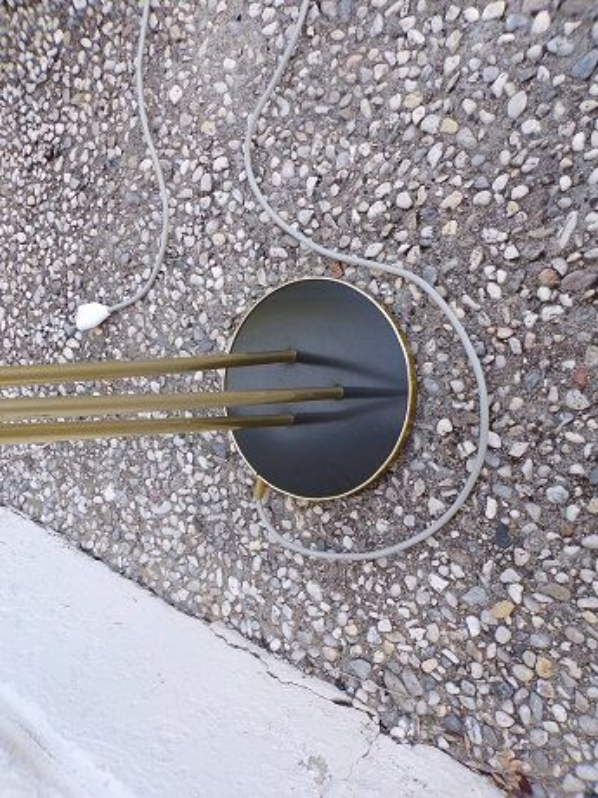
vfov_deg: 71.6
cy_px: 399
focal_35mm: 24
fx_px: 553
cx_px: 299
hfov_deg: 56.8
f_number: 4.3
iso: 80
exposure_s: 1/58
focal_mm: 4.3
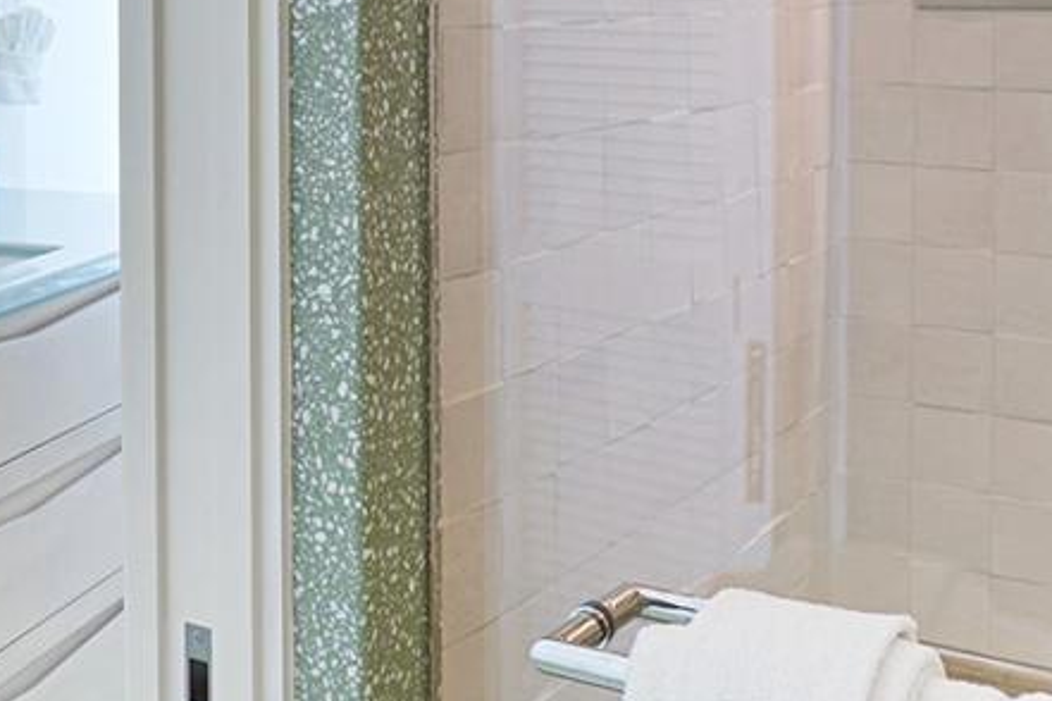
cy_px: -25
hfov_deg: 34.4
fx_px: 1695
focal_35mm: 58
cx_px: 427
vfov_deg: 22.4
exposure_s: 1/160
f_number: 4.5
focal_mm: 16
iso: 125
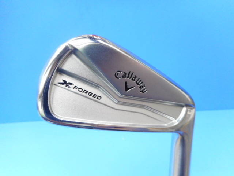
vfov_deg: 54.9
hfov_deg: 69.4
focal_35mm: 25
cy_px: 88
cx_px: 117
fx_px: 169
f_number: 3.7
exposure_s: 1/30
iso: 280
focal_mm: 4.5
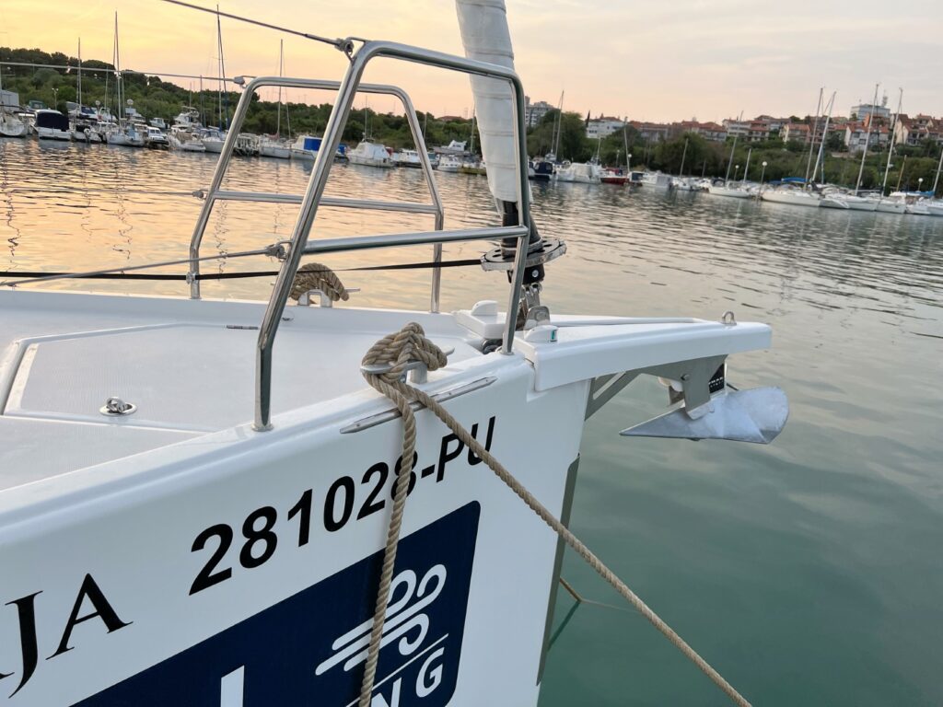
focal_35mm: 26
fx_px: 708
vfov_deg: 53.1
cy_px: 354
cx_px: 472
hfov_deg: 67.3
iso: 50
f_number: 1.5
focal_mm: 5.7
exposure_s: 1/567
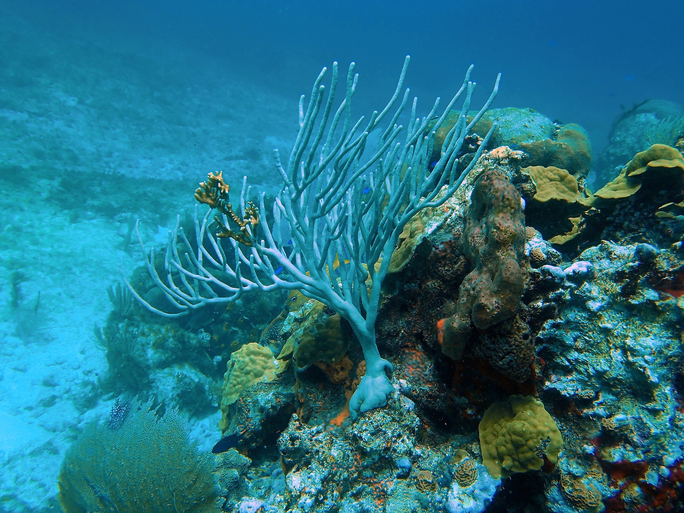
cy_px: 256
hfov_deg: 63.4
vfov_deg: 49.7
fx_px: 553
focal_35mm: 28
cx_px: 342
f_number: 3.9
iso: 100
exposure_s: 1/250
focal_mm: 5
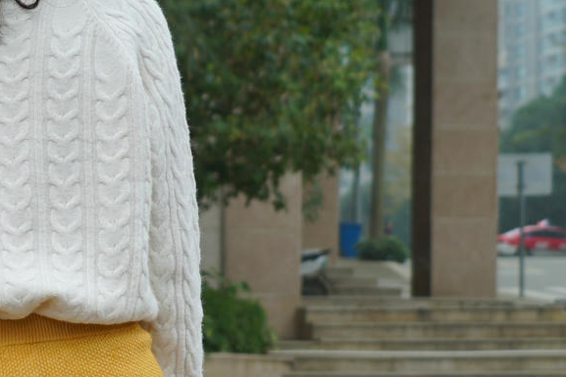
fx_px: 2312
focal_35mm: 147
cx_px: -79
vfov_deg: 9.2
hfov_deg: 13.6
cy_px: 426
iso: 100
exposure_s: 1/160
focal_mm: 40
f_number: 4.5
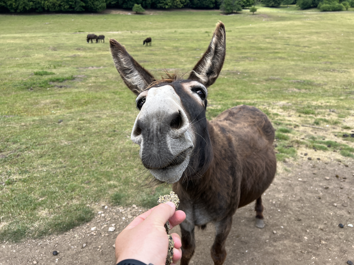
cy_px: 132
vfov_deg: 53.1
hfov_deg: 67.3
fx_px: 266
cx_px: 177
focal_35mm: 26
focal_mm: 5.7
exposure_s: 1/1135
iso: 50
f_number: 1.5
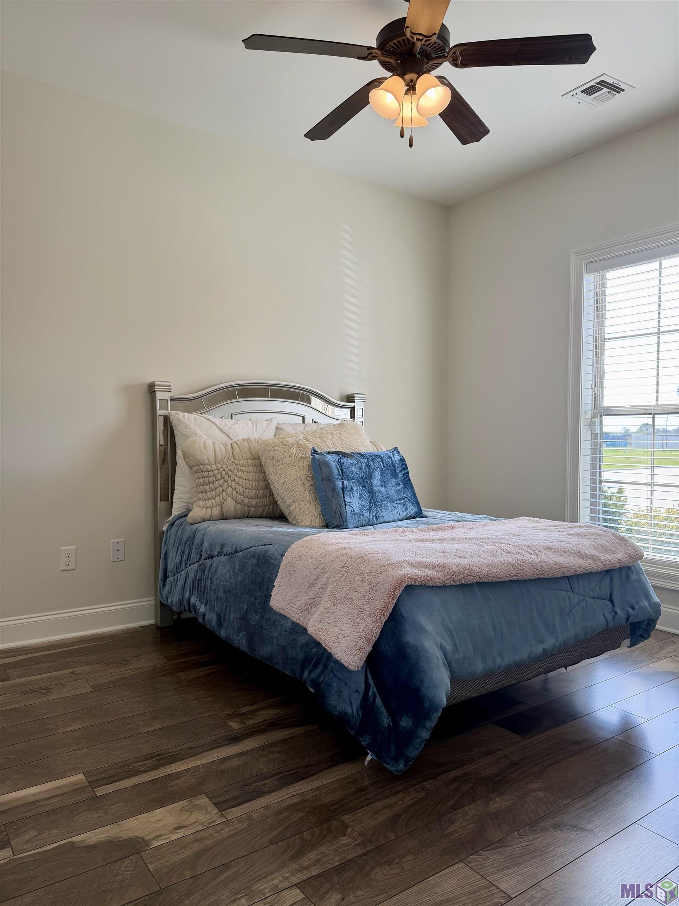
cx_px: 340
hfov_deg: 56.8
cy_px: 453
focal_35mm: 24
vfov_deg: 71.6
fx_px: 628
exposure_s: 1/162
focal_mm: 6.76
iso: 64
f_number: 1.78
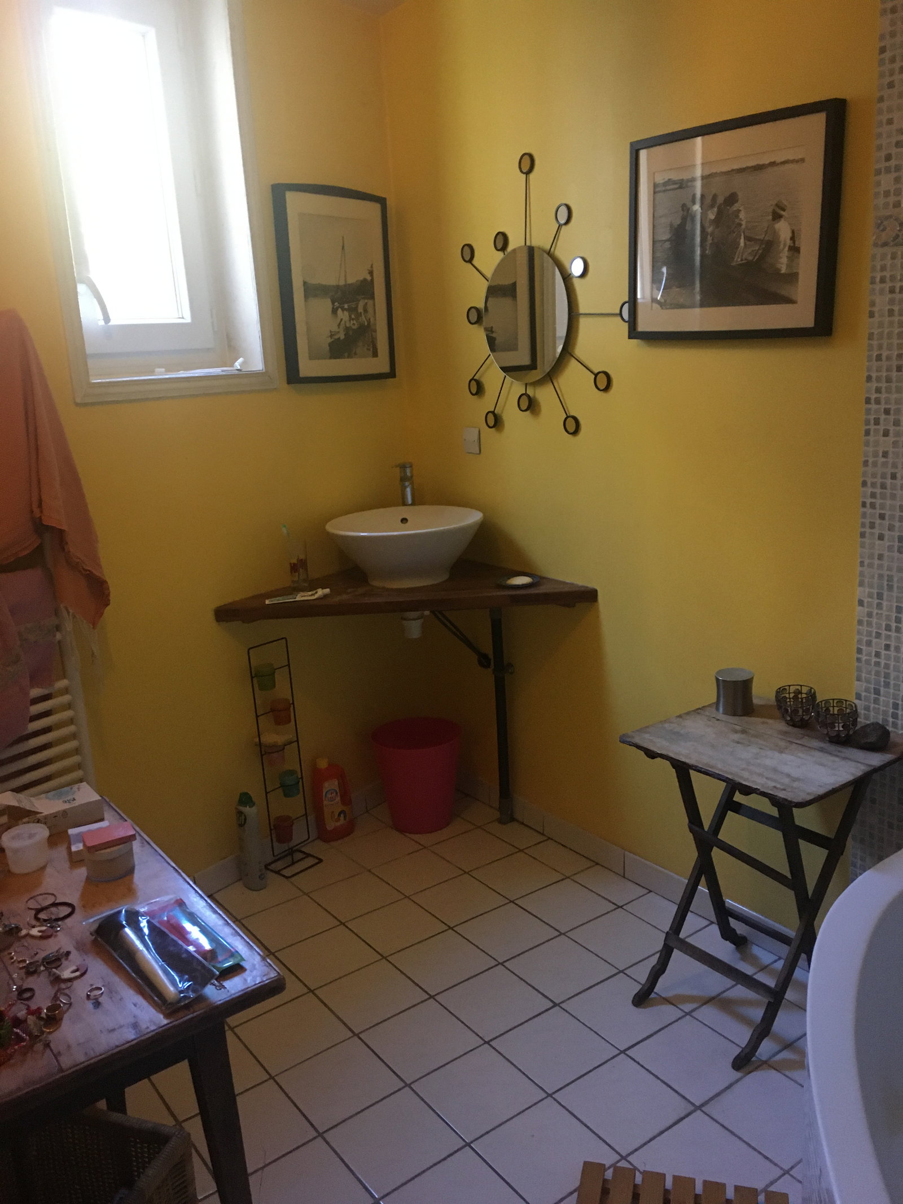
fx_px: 1009
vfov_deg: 61.7
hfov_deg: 48.2
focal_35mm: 29
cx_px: 452
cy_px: 602
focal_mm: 4.15
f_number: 2.2
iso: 200
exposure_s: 1/25
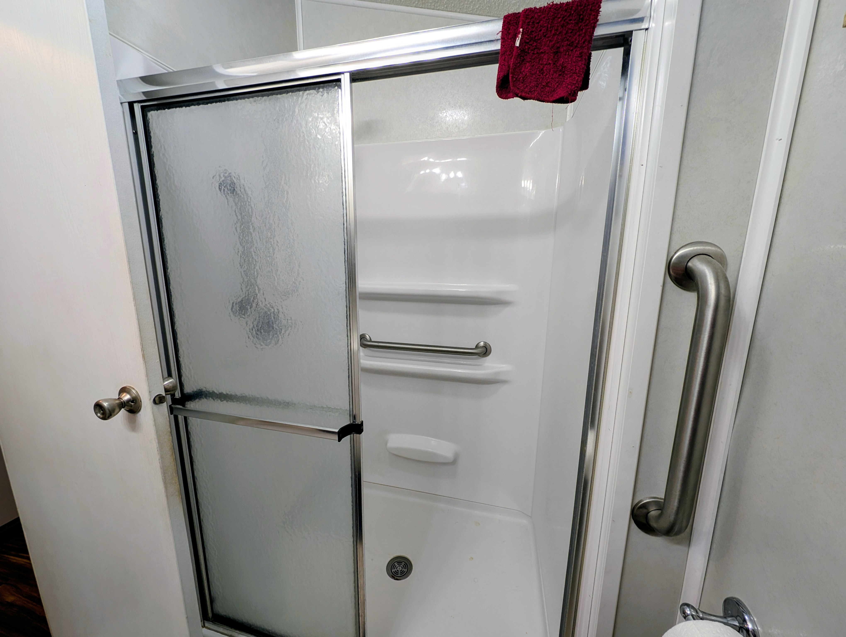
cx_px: 423
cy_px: 318
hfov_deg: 110.5
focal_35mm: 12
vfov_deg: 94.6
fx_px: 294
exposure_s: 1/24
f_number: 1.95
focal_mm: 2.23
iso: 54
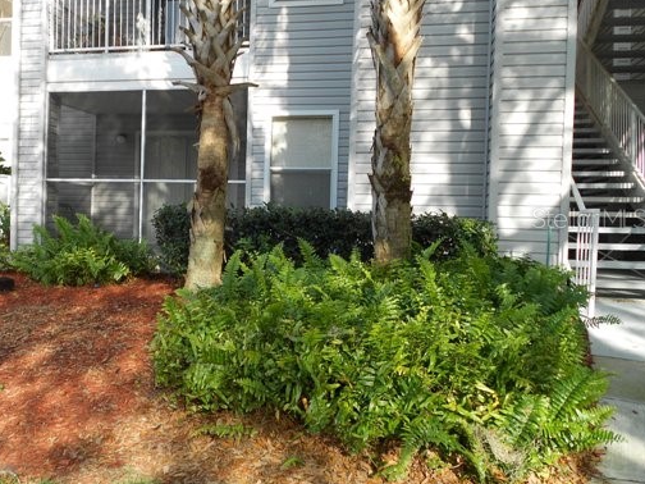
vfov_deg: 42.9
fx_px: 615
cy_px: 218
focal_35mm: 33
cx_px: 243
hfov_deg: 54.7
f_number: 3.2
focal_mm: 4.6
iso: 80
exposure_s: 1/160
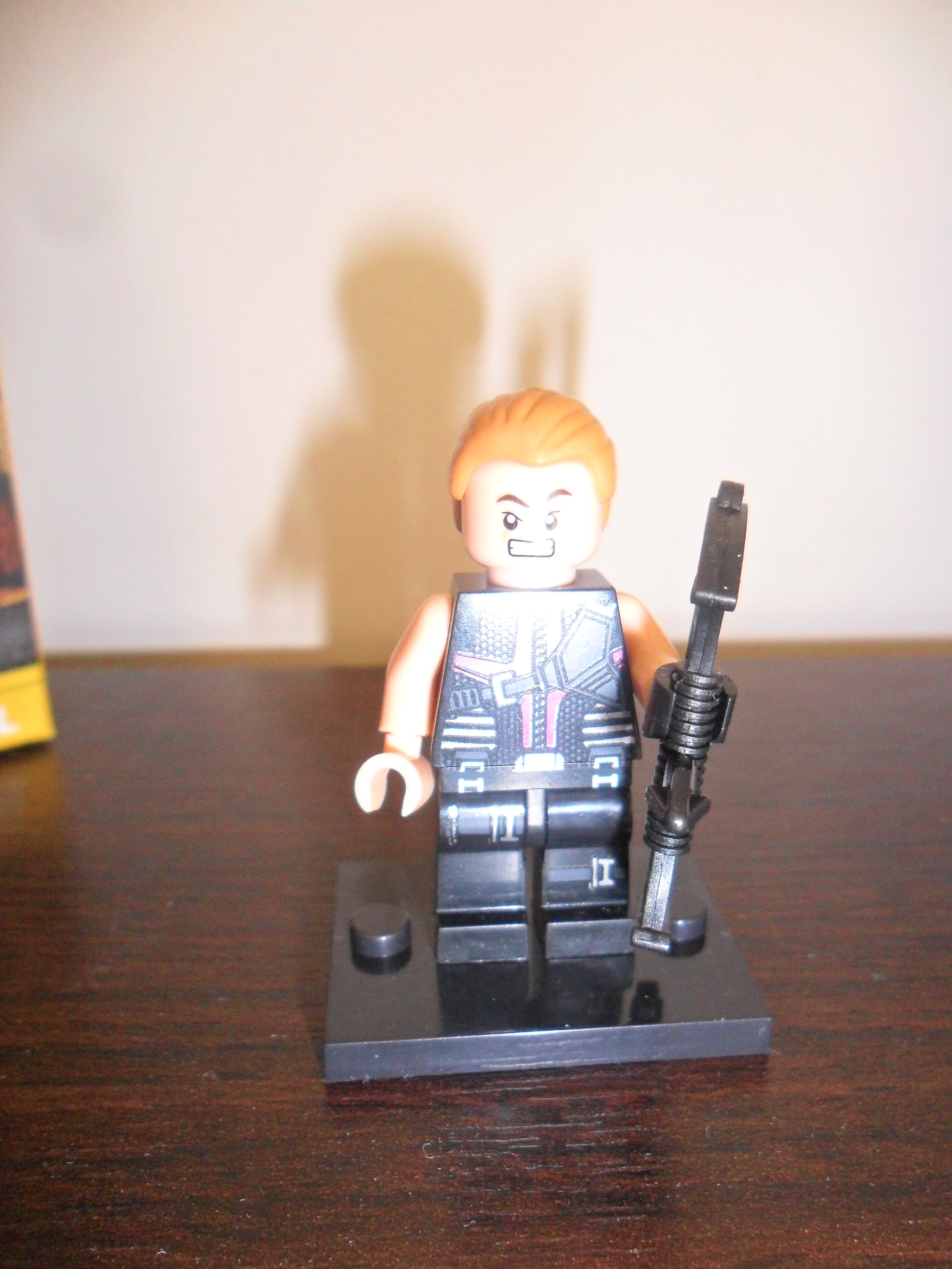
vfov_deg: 65.3
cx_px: 476
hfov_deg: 51.4
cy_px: 634
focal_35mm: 27
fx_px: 990
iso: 320
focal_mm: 4.9
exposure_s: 1/15
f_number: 3.5
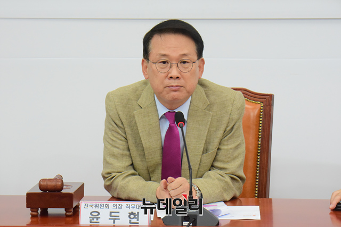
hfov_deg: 13.7
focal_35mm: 150
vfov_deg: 9.2
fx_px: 1421
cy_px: 114
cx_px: 170
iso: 6400
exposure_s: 1/200
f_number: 11
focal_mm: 150
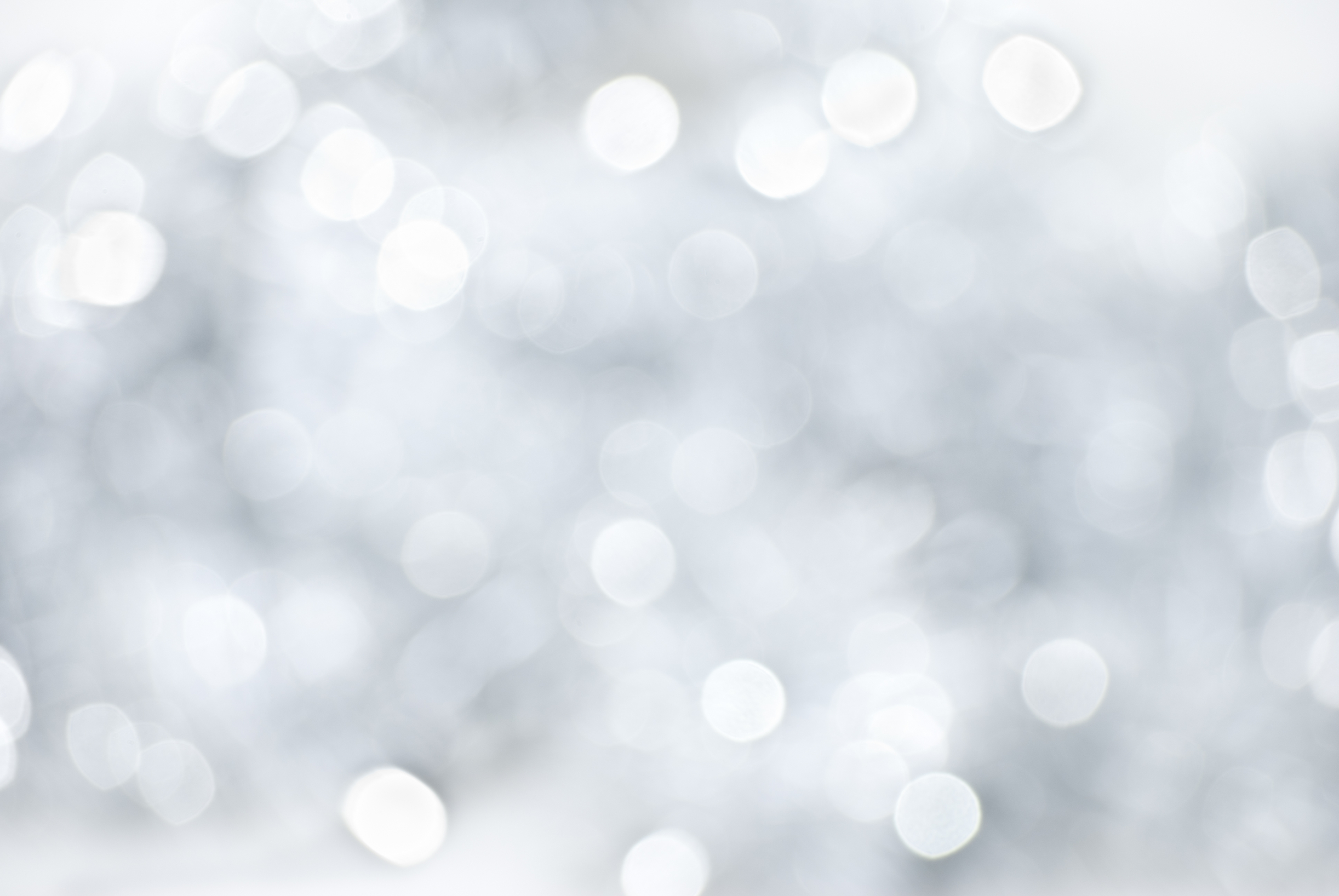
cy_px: 448
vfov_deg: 7.5
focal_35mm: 183
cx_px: 670
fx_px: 6815
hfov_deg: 11.2
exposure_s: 1/160
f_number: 9
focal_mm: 122
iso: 100
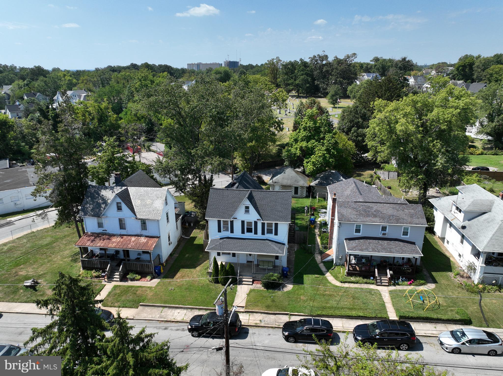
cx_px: 252
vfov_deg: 56.8
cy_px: 188
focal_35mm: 24
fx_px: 349
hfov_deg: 71.6
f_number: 2.8
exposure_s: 1/2000
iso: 130
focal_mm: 12.29
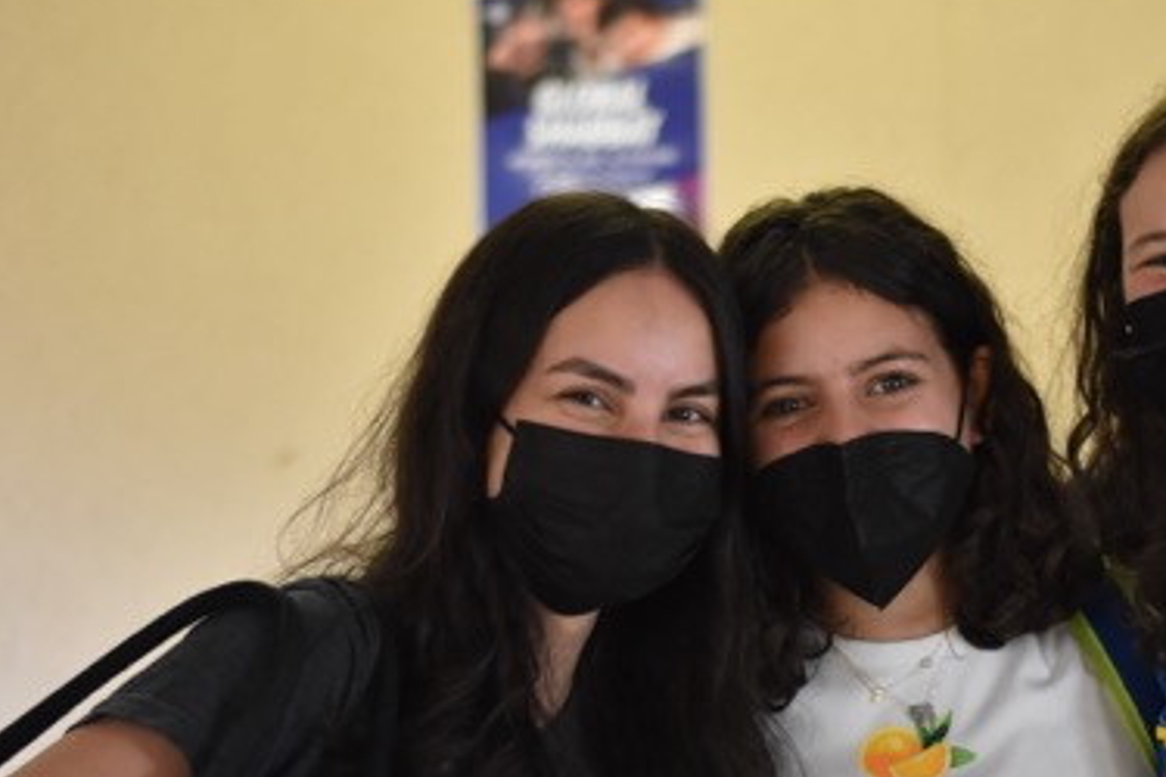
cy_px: 471
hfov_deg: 15.9
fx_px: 4145
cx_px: 895
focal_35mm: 128
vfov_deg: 10.7
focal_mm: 50
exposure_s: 1/500
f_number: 1.8
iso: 1600
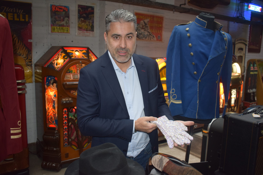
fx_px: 230
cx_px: 132
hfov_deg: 59.5
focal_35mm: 32
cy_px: 88
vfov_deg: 41.8
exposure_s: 1/60
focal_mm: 21
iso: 900
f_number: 3.8
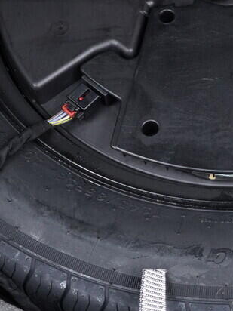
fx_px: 772
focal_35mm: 86
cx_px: 229
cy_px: 136
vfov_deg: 22.7
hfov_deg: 16.8
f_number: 2.8
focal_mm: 24
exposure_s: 1/40
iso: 1000
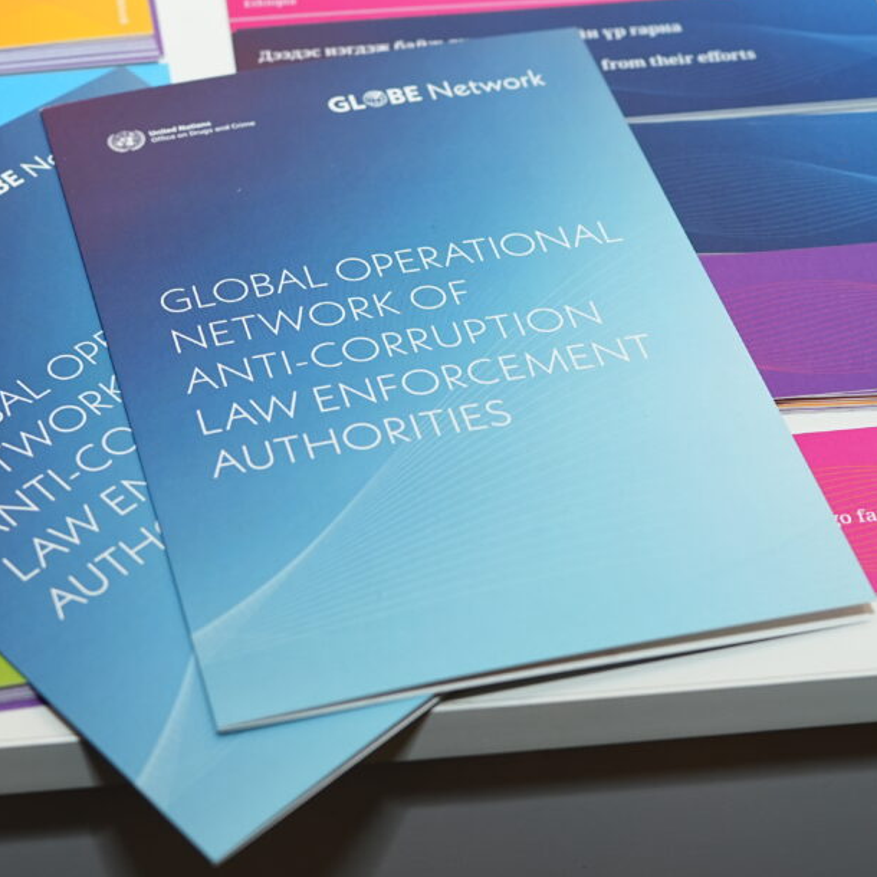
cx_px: 296
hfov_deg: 19.9
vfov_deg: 19.9
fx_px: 2494
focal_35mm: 87
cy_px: 451
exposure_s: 1/200
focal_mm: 41
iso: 500
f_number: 3.5
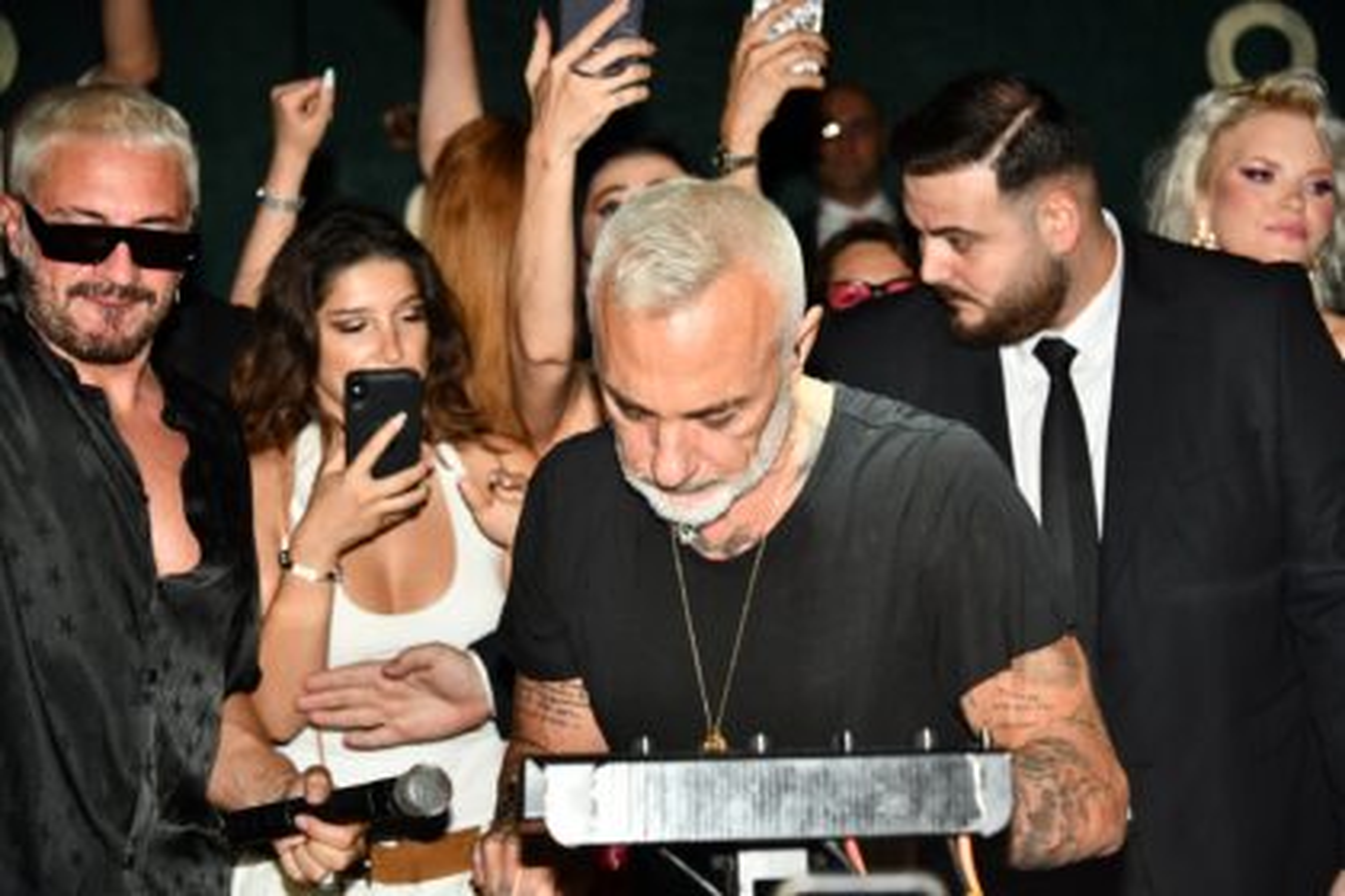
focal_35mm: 90
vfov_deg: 15.2
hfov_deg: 22.6
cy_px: 448
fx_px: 3362
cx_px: 672
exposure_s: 1/200
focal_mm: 90
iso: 640
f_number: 5.6
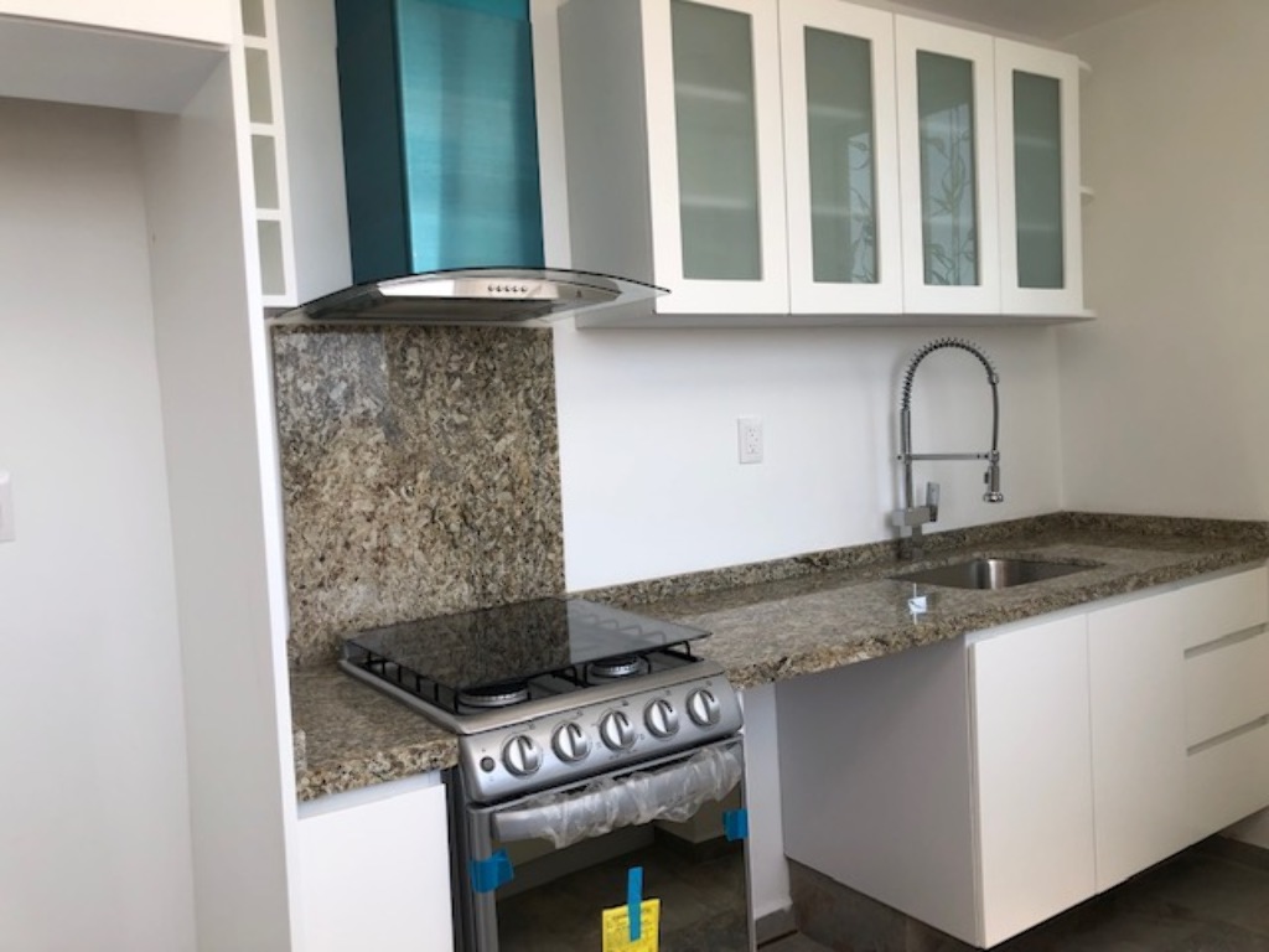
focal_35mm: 28
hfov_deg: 63.4
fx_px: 1026
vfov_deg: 49.7
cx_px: 634
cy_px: 476
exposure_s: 1/300
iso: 20
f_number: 1.8
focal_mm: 3.99
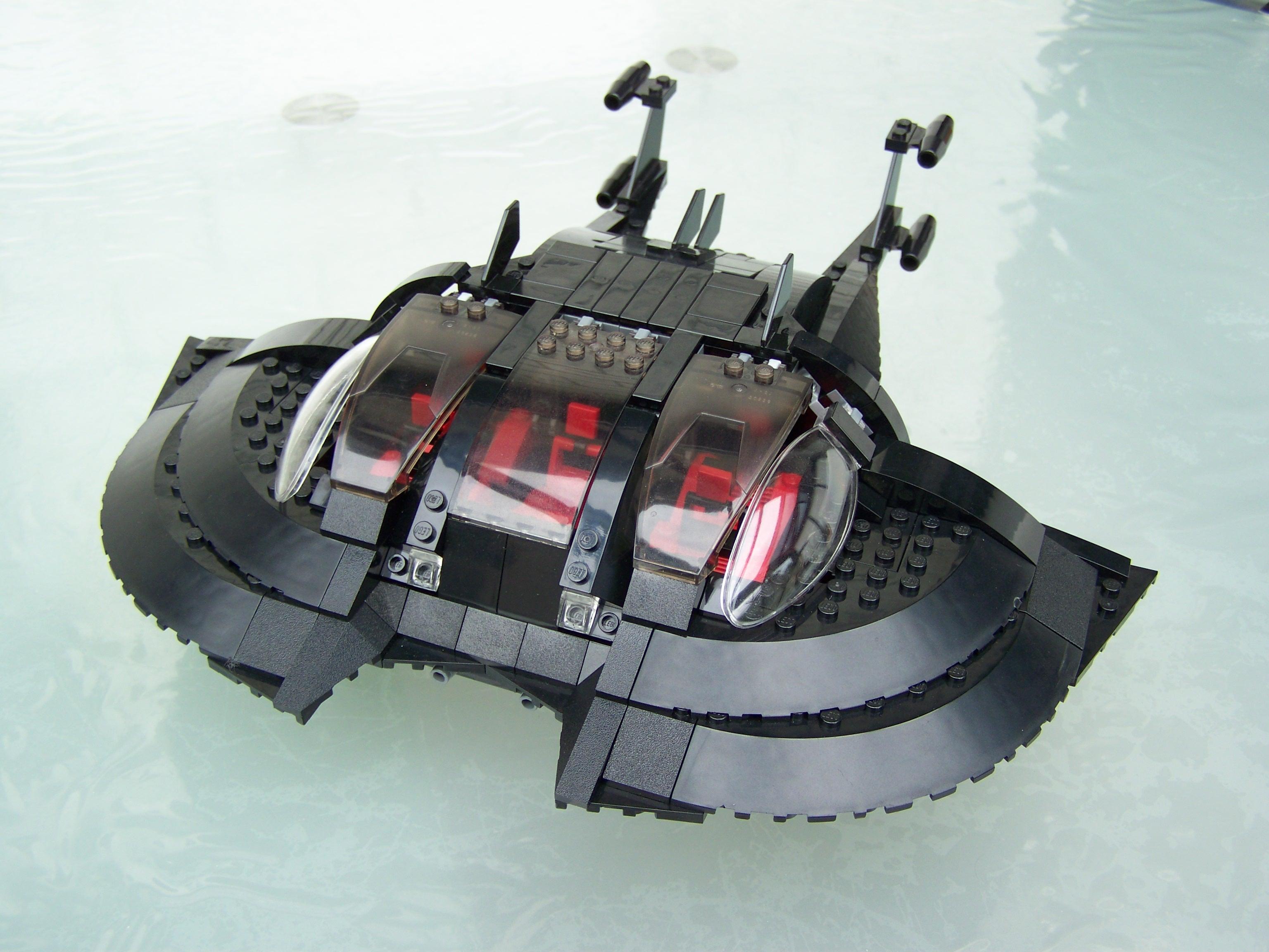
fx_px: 1393
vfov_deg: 37.7
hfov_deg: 49.0
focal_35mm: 38
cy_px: 476
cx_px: 634
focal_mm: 6.3
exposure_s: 1/60
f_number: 2.8
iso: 64
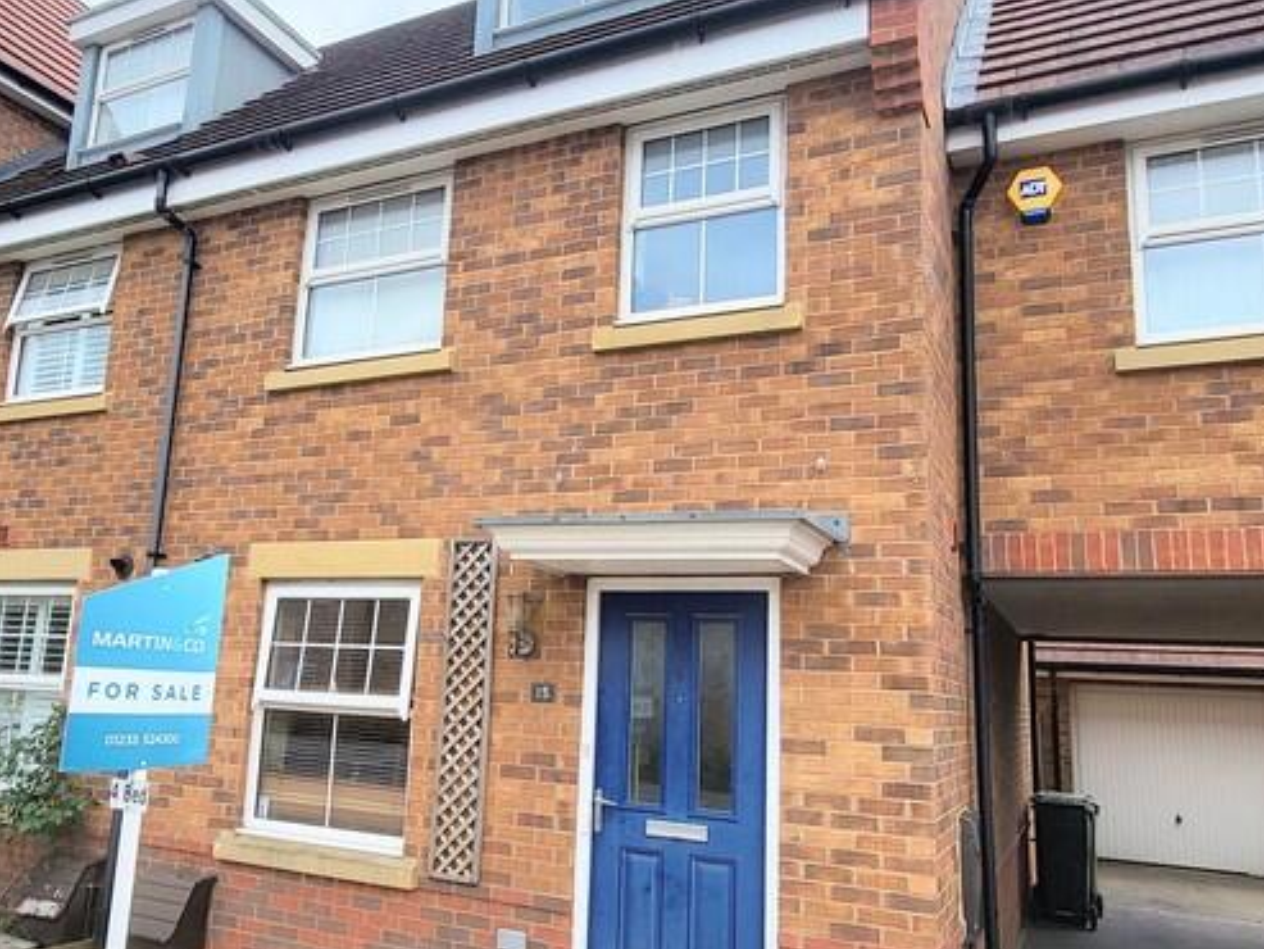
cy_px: 477
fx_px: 986
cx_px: 544
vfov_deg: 51.4
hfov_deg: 65.0
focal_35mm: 27
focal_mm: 1.74
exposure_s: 1/1245
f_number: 2.2
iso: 32
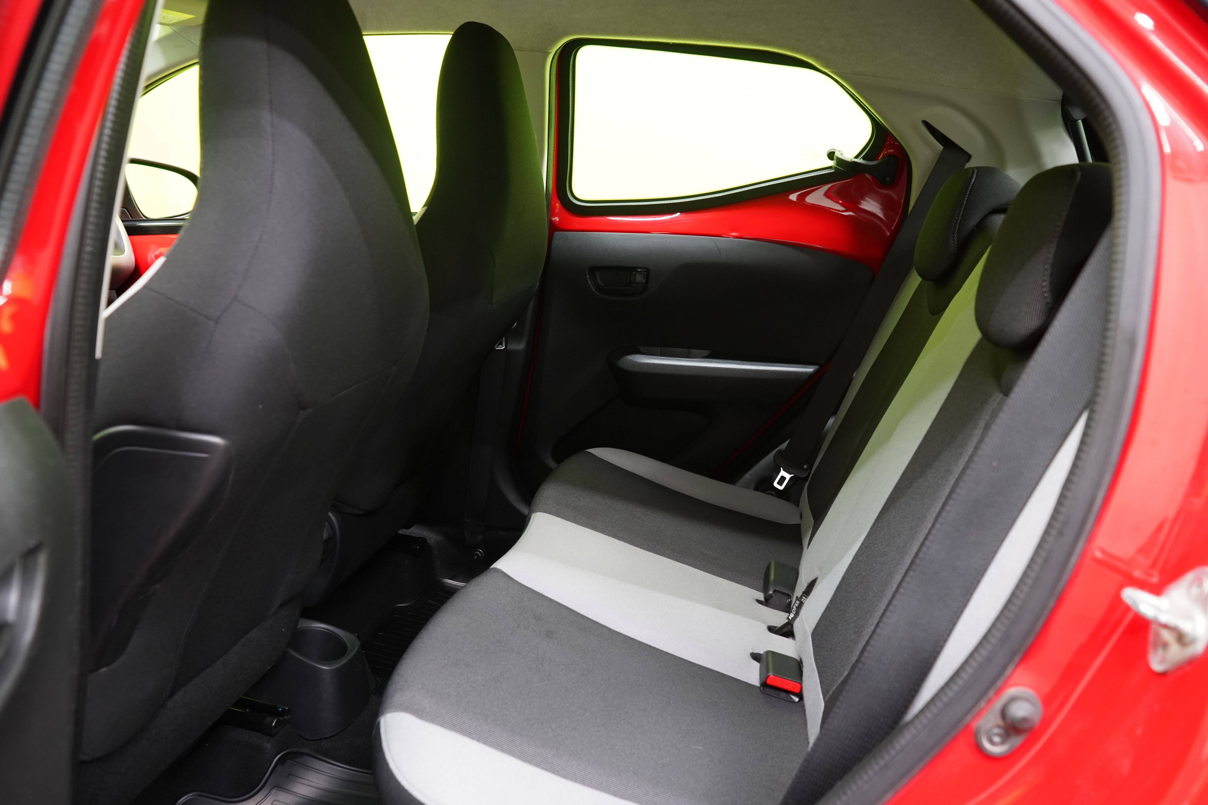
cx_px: 604
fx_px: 939
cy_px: 402
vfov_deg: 46.4
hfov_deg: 65.5
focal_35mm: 28
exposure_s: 1/20
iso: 3200
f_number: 5.6
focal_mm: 28
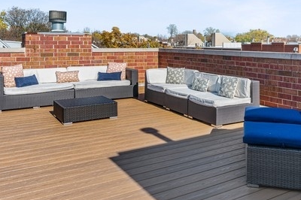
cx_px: 182
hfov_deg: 52.8
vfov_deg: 35.7
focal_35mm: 36
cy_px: 43
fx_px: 301
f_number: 8
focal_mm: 16
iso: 320
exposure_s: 1/400
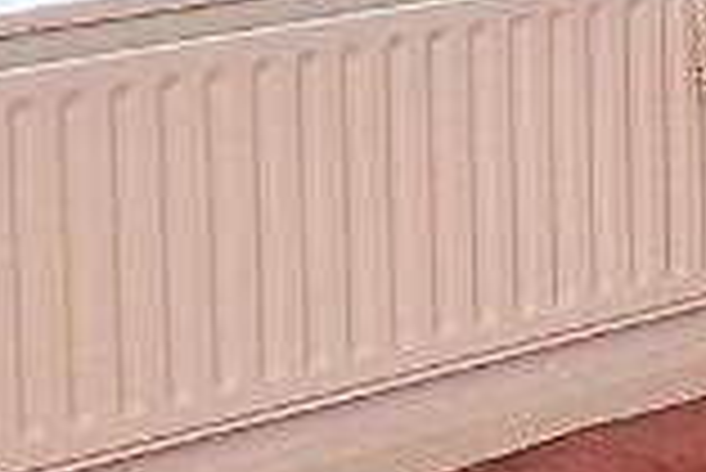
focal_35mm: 127
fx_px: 2498
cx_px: 971
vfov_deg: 10.0
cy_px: -459
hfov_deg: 15.2
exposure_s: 1/200
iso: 450
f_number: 5
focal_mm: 13
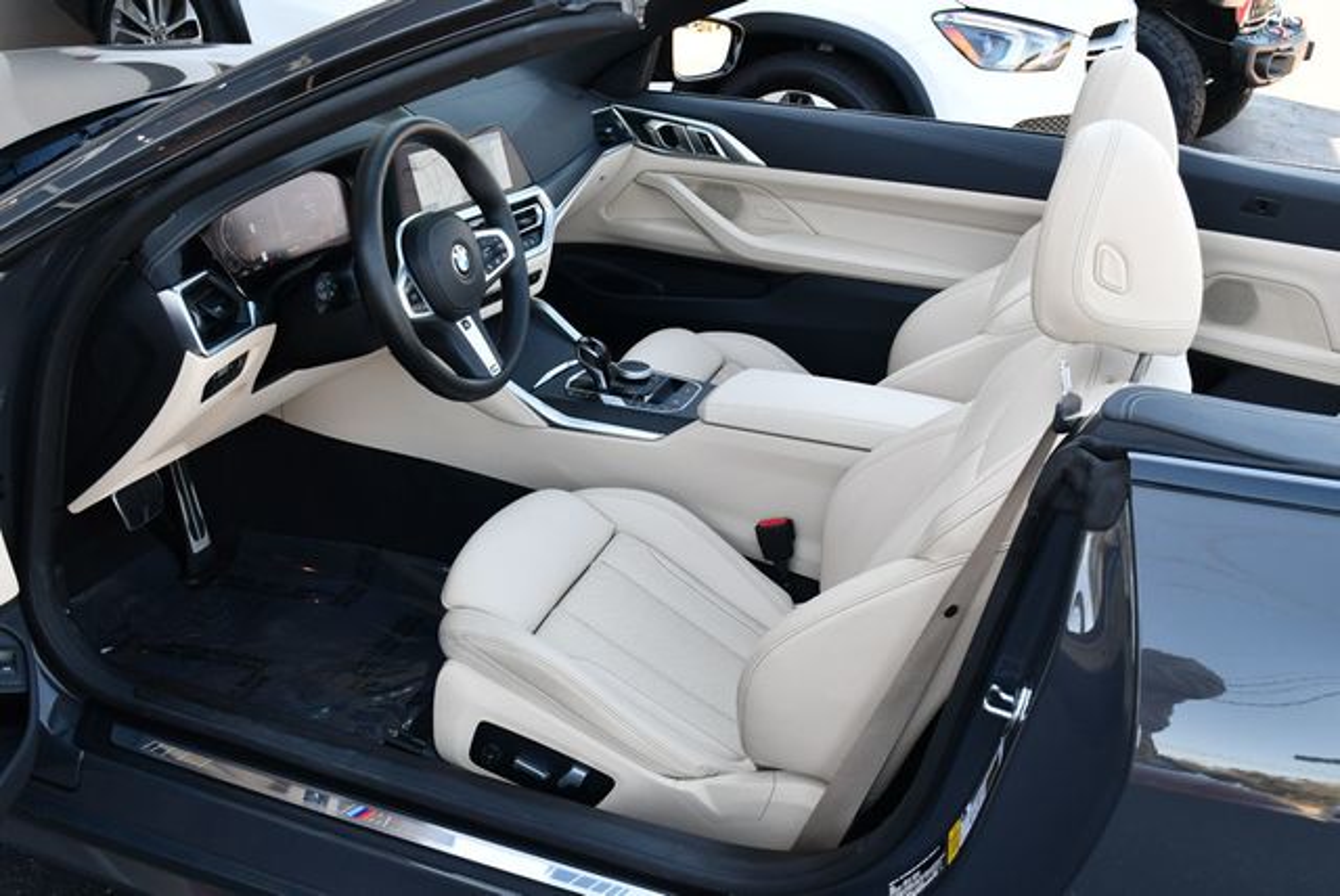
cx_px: 670
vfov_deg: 36.9
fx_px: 1341
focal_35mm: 36
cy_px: 448
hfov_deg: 53.1
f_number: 4.5
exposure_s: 1/250
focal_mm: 18
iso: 400
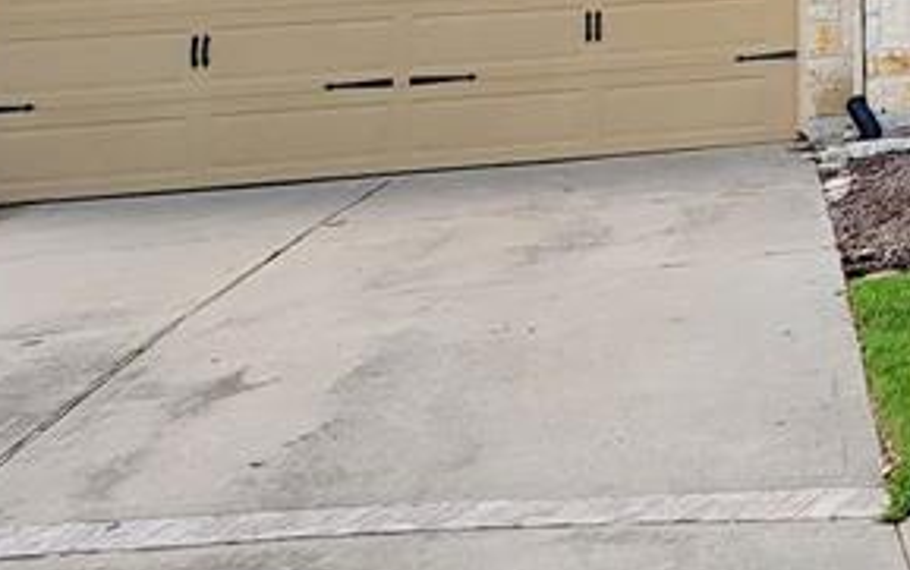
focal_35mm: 90
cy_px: -387
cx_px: 1420
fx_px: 2233
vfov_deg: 13.4
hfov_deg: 19.6
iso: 16
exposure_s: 1/263
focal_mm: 6.7
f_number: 1.8
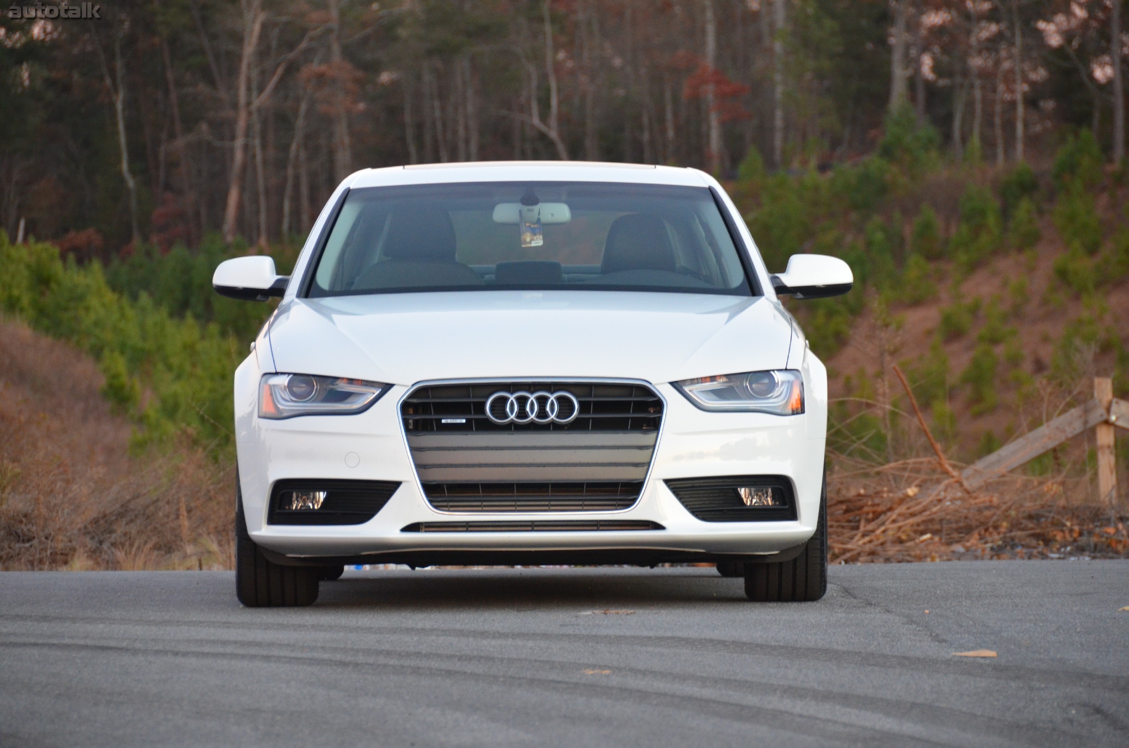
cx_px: 564
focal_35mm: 225
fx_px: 7042
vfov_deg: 6.1
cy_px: 374
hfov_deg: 9.2
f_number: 5.6
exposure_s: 1/60
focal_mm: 150
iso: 1600
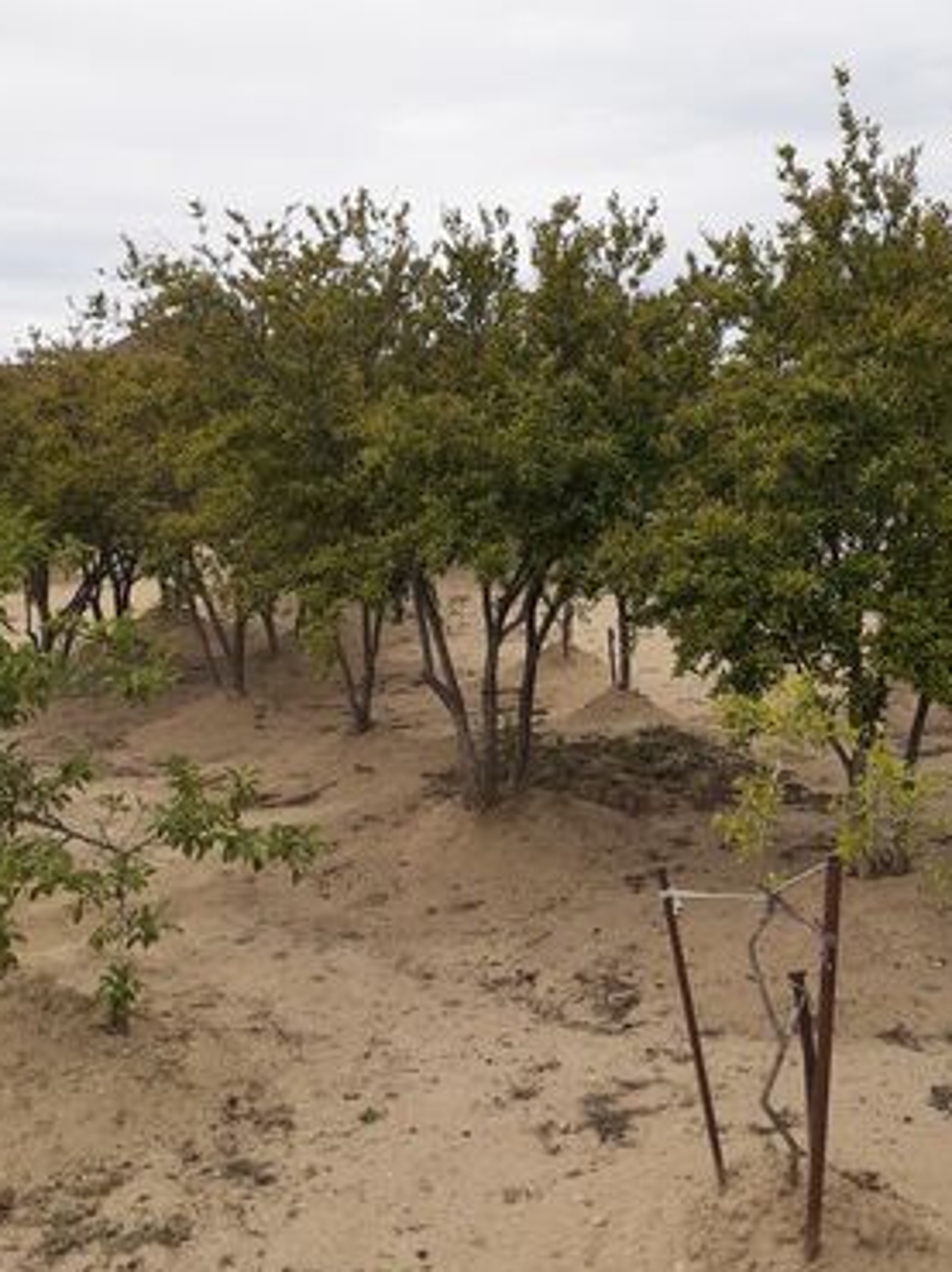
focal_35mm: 36
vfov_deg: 51.4
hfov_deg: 39.5
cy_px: 621
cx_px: 560
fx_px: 1322
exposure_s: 1/1724
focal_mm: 3.6
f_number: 1.9
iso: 40
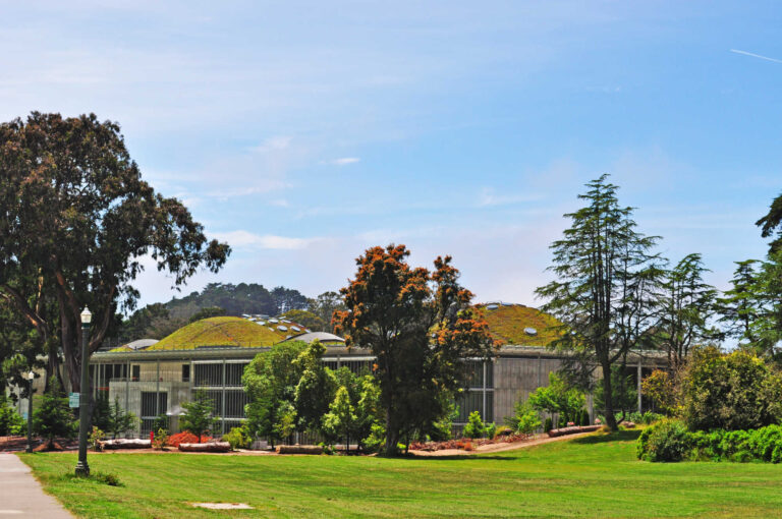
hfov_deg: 24.6
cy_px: 260
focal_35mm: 82
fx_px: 1790
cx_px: 391
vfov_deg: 16.5
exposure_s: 1/400
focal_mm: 55
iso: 200
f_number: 11
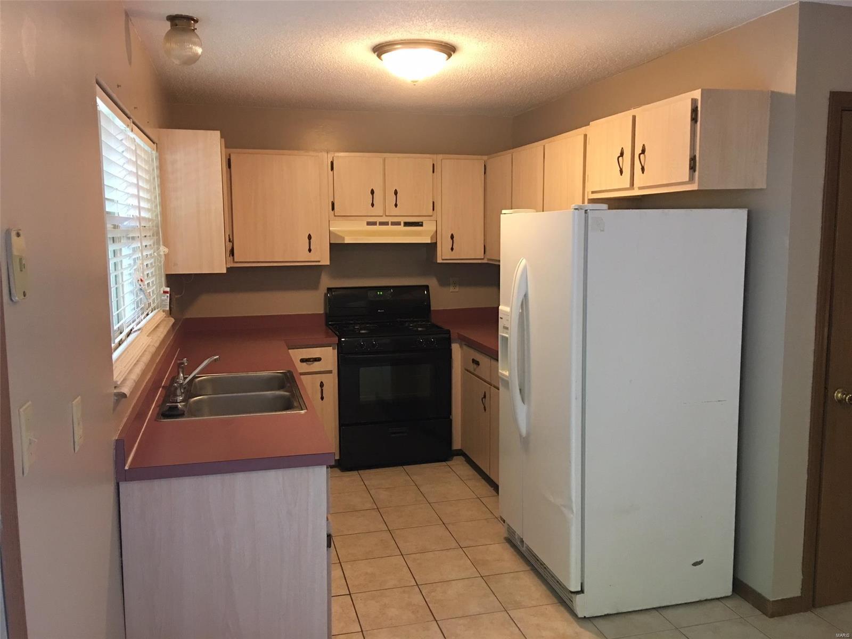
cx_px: 426
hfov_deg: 61.7
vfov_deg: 48.2
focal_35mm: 29
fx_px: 714
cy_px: 320
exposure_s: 1/15
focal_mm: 4.15
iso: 100
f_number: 2.2
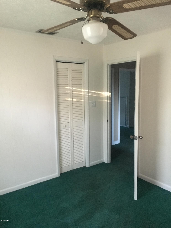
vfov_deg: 61.7
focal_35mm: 29
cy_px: 114
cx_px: 86
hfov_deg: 48.2
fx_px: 191
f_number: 2.2
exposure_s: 1/15
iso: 320
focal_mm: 4.15
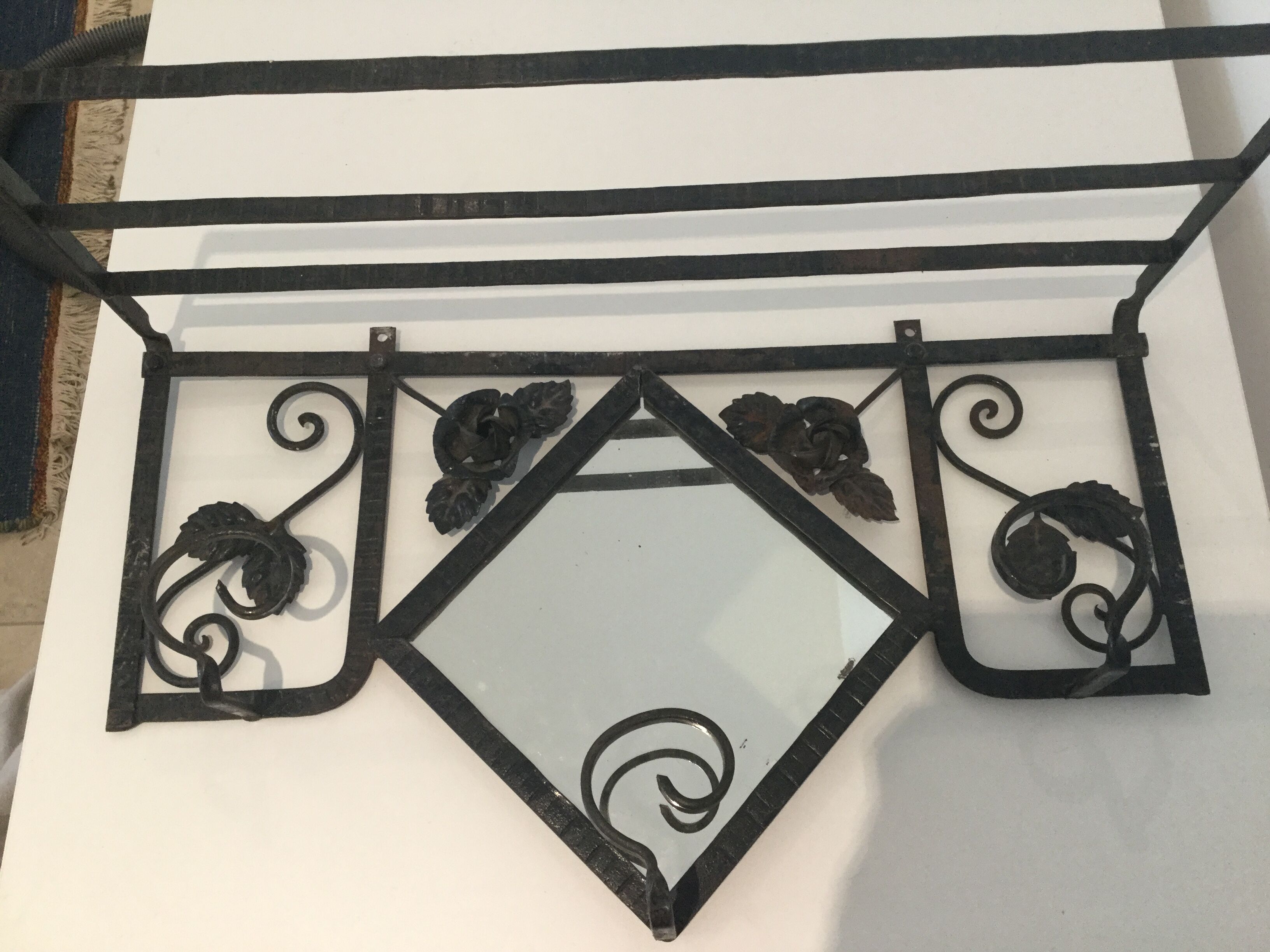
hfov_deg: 58.4
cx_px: 635
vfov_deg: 45.4
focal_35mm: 31
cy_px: 476
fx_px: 1137
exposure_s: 1/33
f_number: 2.4
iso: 125
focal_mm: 3.3
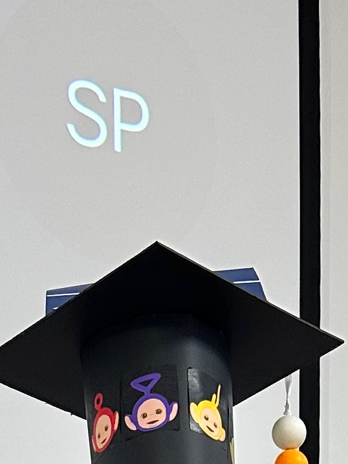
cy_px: 837
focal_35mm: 135
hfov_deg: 11.0
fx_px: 1809
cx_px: 161
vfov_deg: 13.2
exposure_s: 1/100
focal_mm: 6.86
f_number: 1.78
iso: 160
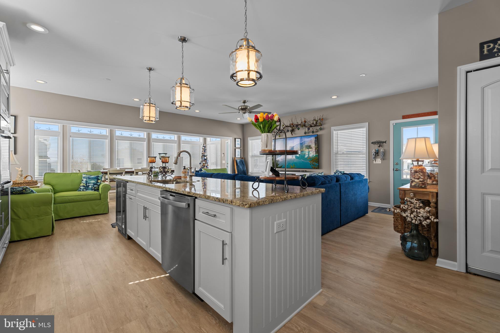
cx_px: 250
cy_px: 166
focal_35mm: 15
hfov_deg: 100.4
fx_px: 208
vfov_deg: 77.3
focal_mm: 10
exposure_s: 1/4
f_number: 6.3
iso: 200
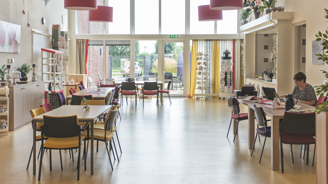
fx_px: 444
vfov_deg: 23.5
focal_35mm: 51
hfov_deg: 40.6
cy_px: 77
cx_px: 163
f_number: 4.5
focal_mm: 48
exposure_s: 1/500
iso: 500
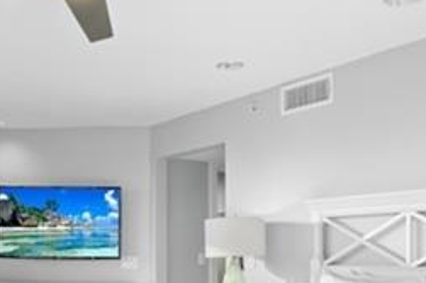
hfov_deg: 37.4
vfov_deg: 24.9
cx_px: 173
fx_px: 627
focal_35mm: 53
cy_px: 240
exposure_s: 1/3
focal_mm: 13
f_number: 10
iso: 160
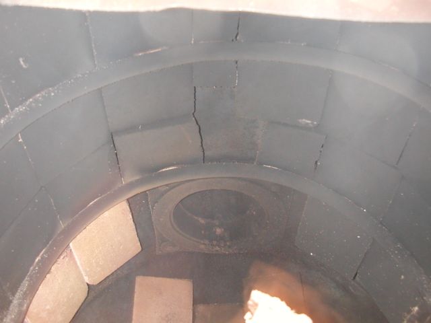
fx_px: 461
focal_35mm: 37
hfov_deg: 50.1
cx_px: 216
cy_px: 162
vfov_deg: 38.7
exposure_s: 1
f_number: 2.7
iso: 200
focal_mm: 5.6
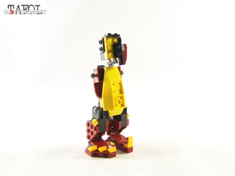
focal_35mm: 38
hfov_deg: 49.0
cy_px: 88
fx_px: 258
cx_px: 118
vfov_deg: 37.7
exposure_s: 1/60
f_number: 3.2
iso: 400
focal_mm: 6.3
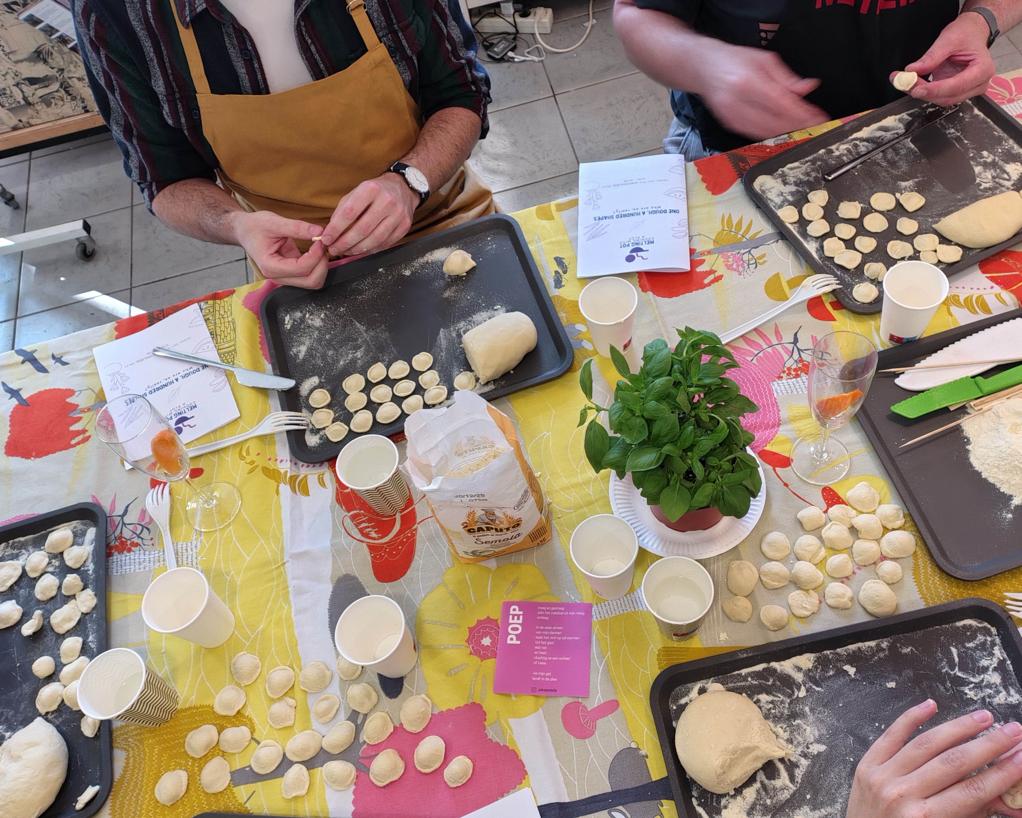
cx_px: 554
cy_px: 426
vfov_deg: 51.5
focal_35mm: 28
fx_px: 847
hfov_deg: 62.1
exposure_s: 1/50.1
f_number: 1.7
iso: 730
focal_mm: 4.71
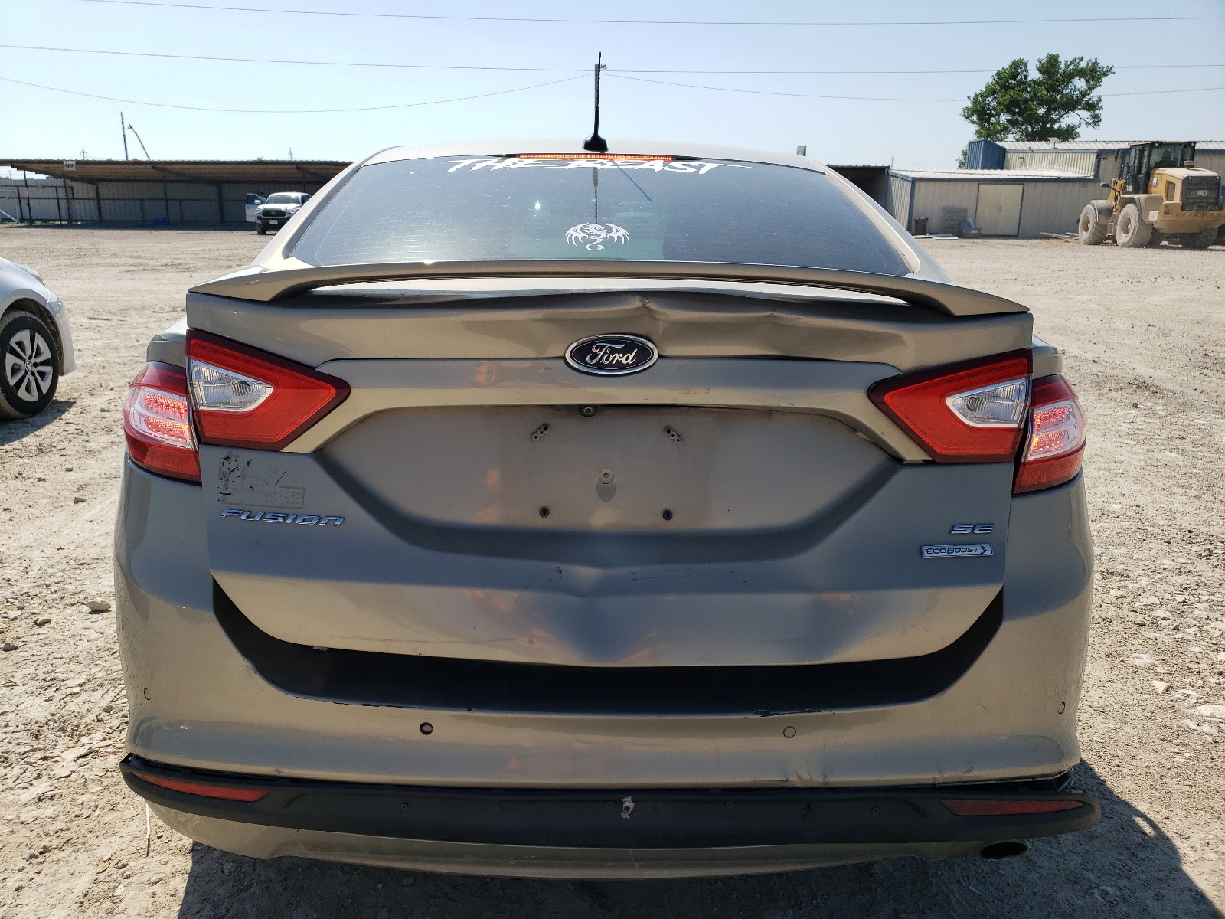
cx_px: 612
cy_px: 460
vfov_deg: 53.1
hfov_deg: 67.3
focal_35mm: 26
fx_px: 920
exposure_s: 1/5000
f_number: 1.5
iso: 50
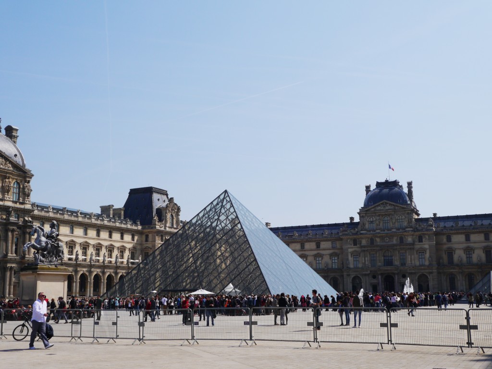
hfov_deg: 42.9
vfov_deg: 32.9
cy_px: 184
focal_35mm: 44
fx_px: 625
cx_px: 246
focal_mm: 22
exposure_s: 1/640
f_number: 11
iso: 160
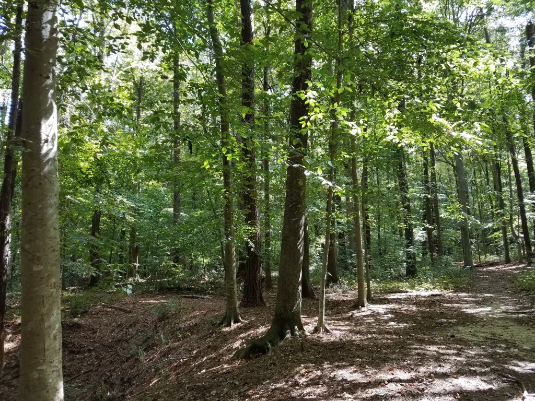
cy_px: 200
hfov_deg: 67.3
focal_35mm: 26
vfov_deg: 53.1
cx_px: 268
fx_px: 402
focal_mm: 4.2
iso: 64
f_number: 1.7
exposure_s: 1/120
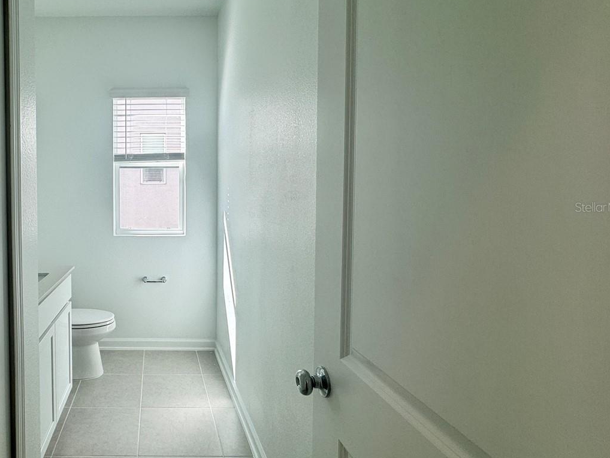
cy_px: 207
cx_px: 152
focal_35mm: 22
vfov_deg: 61.0
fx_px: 388
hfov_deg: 71.2
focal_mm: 2.22
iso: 40
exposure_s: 1/154
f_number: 2.2
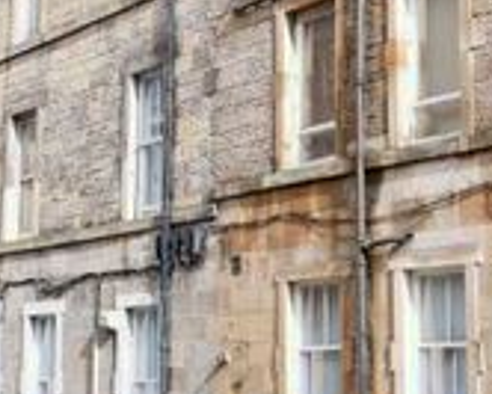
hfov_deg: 17.8
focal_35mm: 107
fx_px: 1559
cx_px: 363
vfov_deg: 14.3
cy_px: 31
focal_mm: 13
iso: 200
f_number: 5.6
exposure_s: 1/250
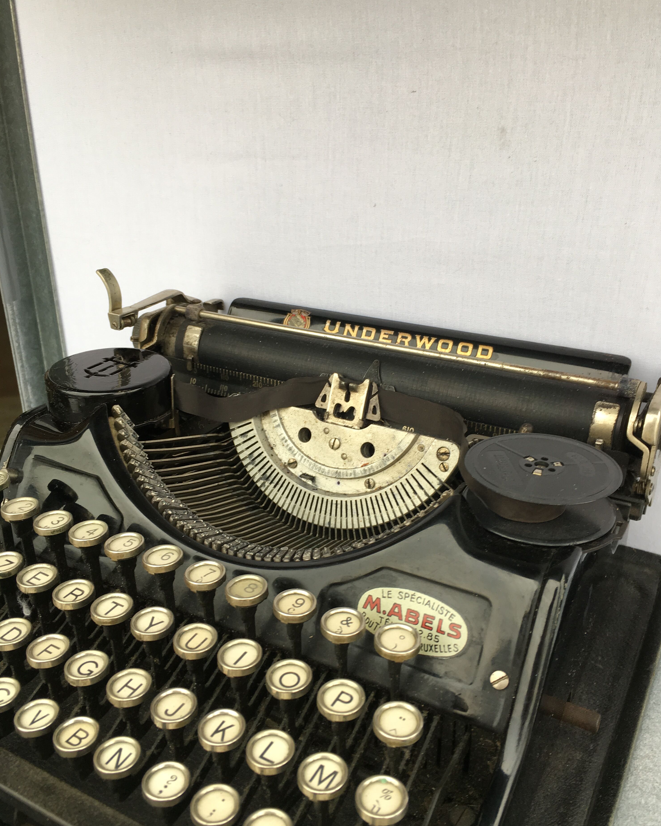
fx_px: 758
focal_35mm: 31
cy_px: 430
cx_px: 335
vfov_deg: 57.2
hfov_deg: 47.1
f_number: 2.2
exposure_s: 1/50
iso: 25
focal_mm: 4.15
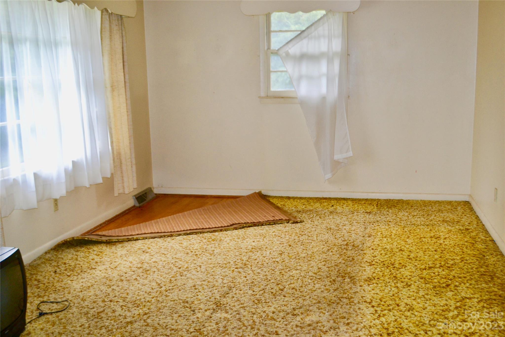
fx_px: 547
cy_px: 168
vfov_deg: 34.2
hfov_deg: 49.6
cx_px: 252
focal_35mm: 39
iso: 400
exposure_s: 1/60
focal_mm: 26
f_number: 4.2
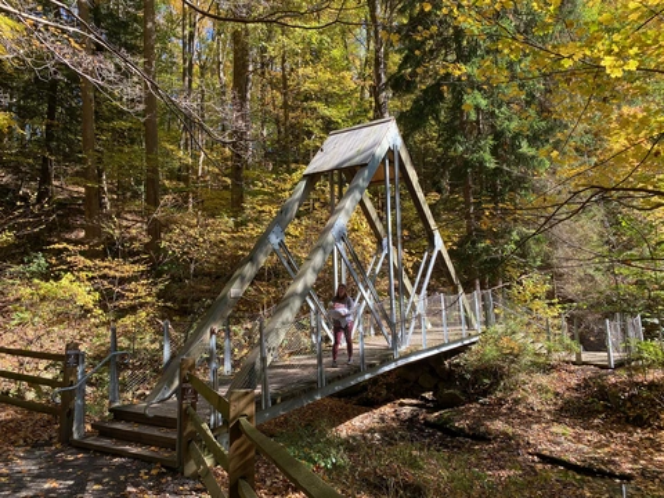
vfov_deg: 53.1
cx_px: 332
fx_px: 499
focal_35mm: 26
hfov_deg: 67.3
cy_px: 249
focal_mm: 4.25
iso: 32
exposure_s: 1/278
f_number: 1.8
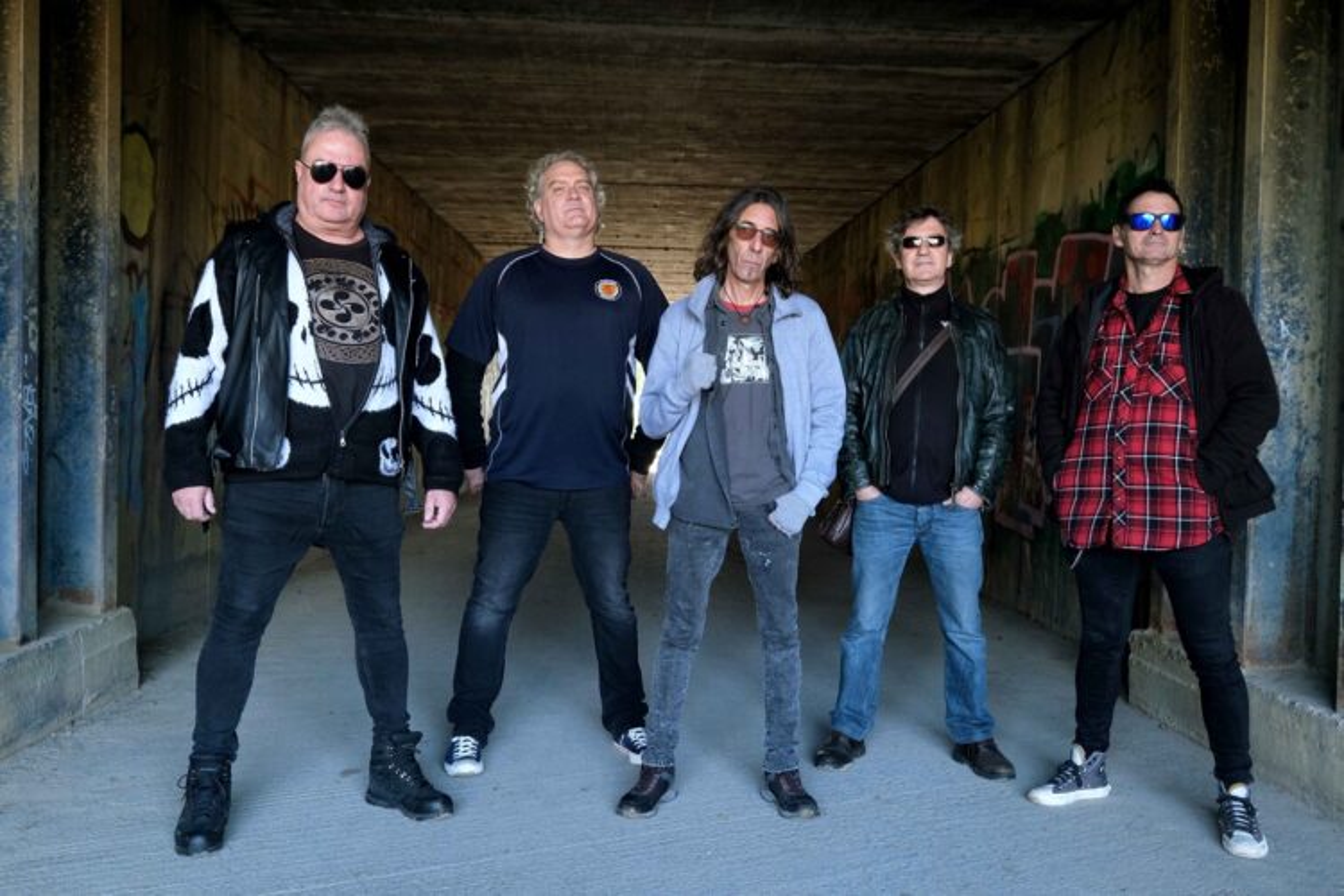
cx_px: 672
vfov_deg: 42.3
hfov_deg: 60.3
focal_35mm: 31
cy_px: 448
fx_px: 1157
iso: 1250
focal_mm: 20.9
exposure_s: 1/100
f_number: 5
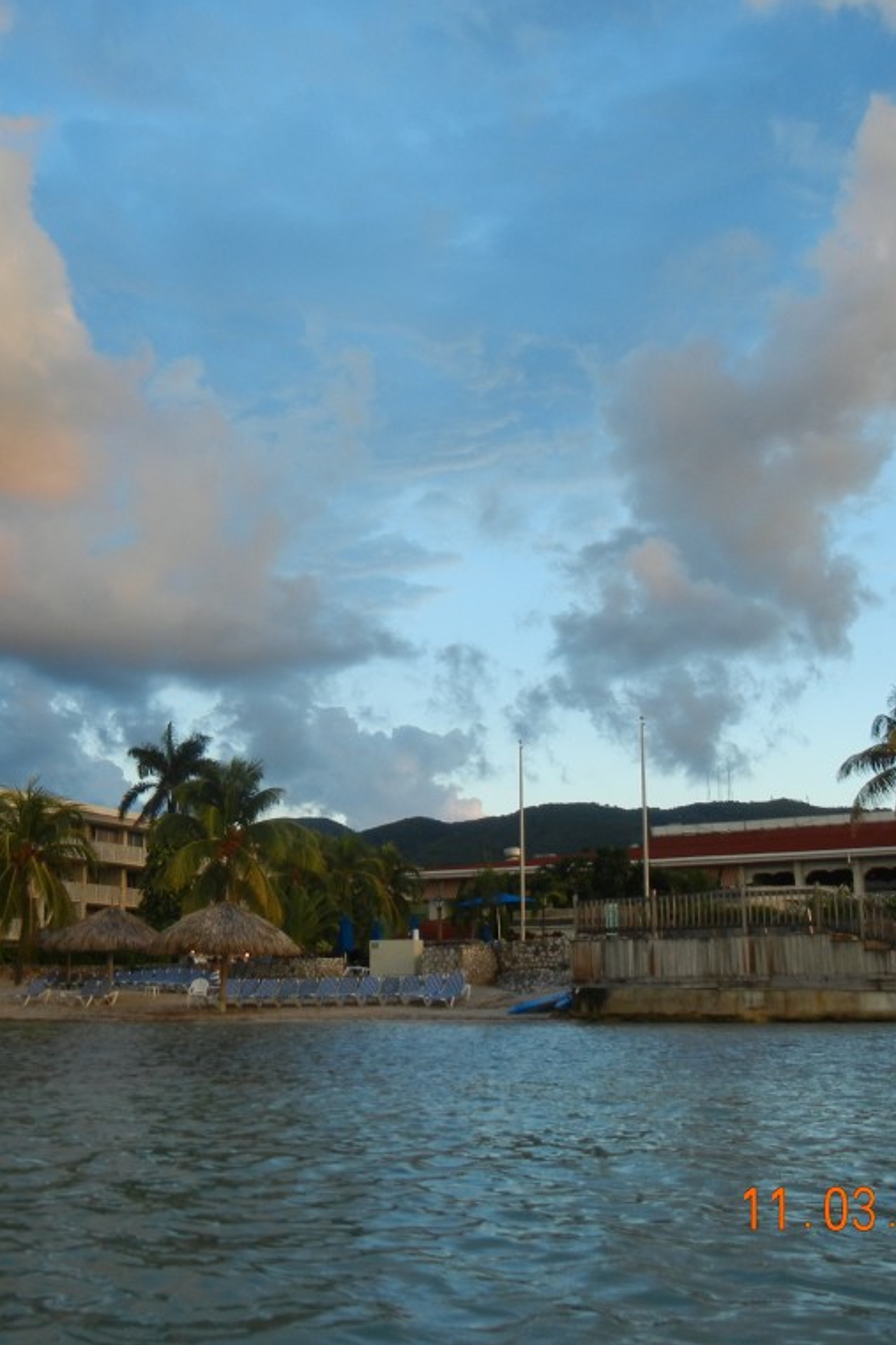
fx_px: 1569
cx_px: 391
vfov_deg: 46.4
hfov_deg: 31.8
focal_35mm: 42
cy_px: 672
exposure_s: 1/110
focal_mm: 5.4
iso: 160
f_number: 3.5
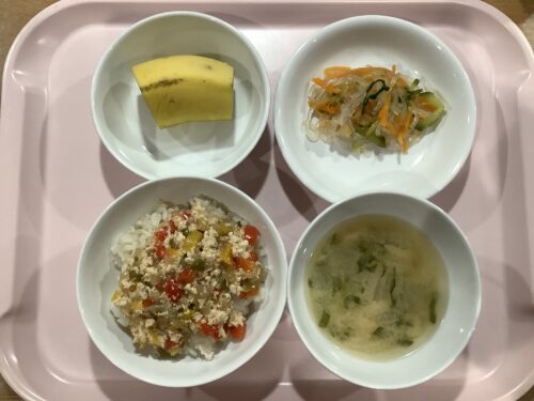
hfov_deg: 58.4
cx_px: 267
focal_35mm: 31
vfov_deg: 45.4
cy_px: 200
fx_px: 478
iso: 160
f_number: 2.4
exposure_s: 1/60
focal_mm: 3.3
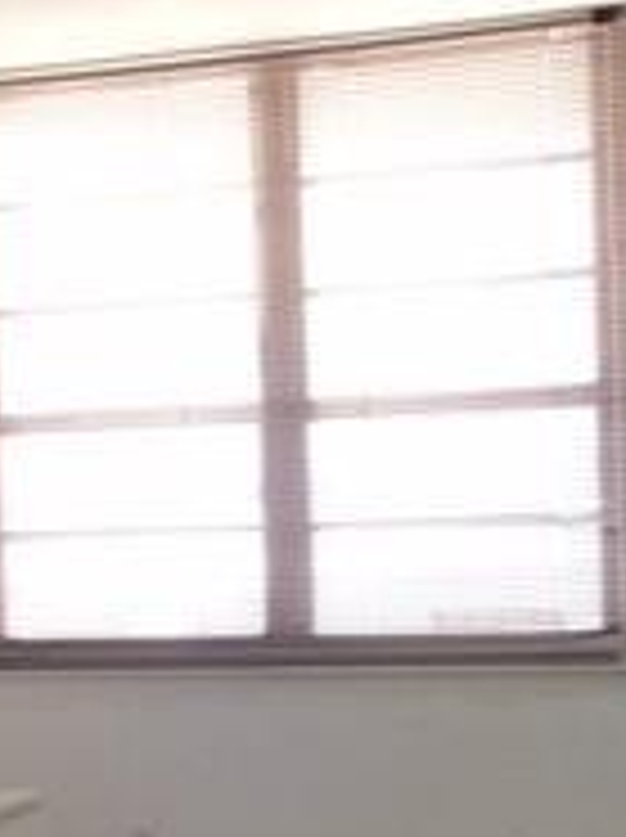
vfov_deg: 19.5
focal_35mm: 100
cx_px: 176
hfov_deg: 14.7
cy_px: 639
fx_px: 2417
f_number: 2.2
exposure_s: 1/30
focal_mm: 4.15
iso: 32
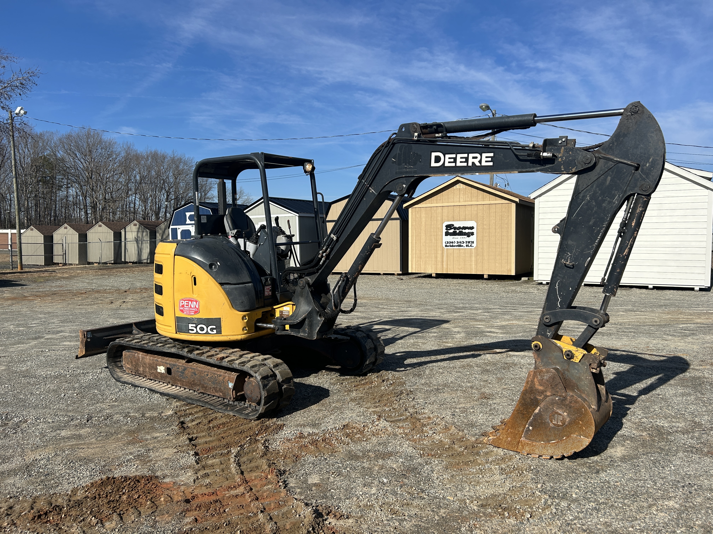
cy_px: 267
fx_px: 536
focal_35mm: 26
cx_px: 356
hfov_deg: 67.3
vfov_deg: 53.1
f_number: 1.5
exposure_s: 1/5076
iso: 50
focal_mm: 5.7
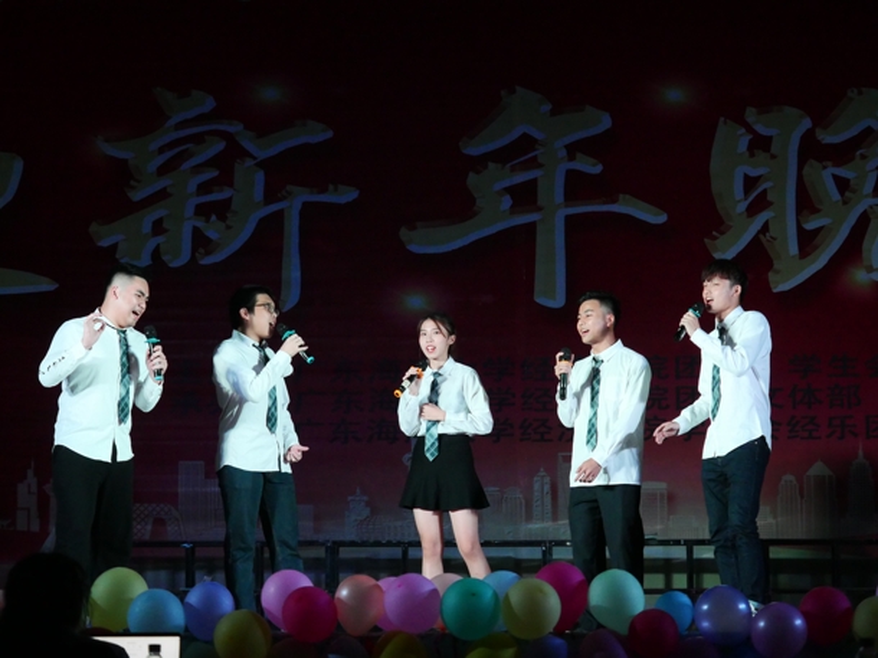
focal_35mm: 120
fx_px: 3042
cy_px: 329
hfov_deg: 16.4
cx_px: 439
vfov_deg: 12.3
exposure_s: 1/250
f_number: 4.5
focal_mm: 60
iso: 3200
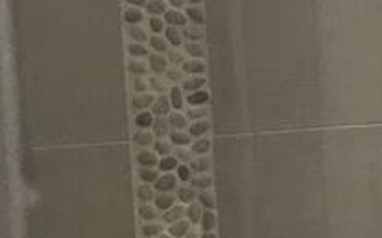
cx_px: 901
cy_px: 177
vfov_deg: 8.9
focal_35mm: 147
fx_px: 1529
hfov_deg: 11.8
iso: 25
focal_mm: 3.99
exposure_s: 1/33
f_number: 1.8
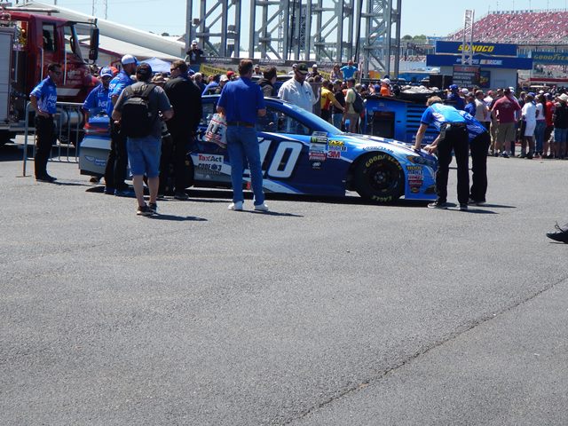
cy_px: 213
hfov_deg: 14.1
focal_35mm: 140
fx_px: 2297
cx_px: 284
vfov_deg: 10.6
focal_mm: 25
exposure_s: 1/500
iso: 125
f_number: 4.8
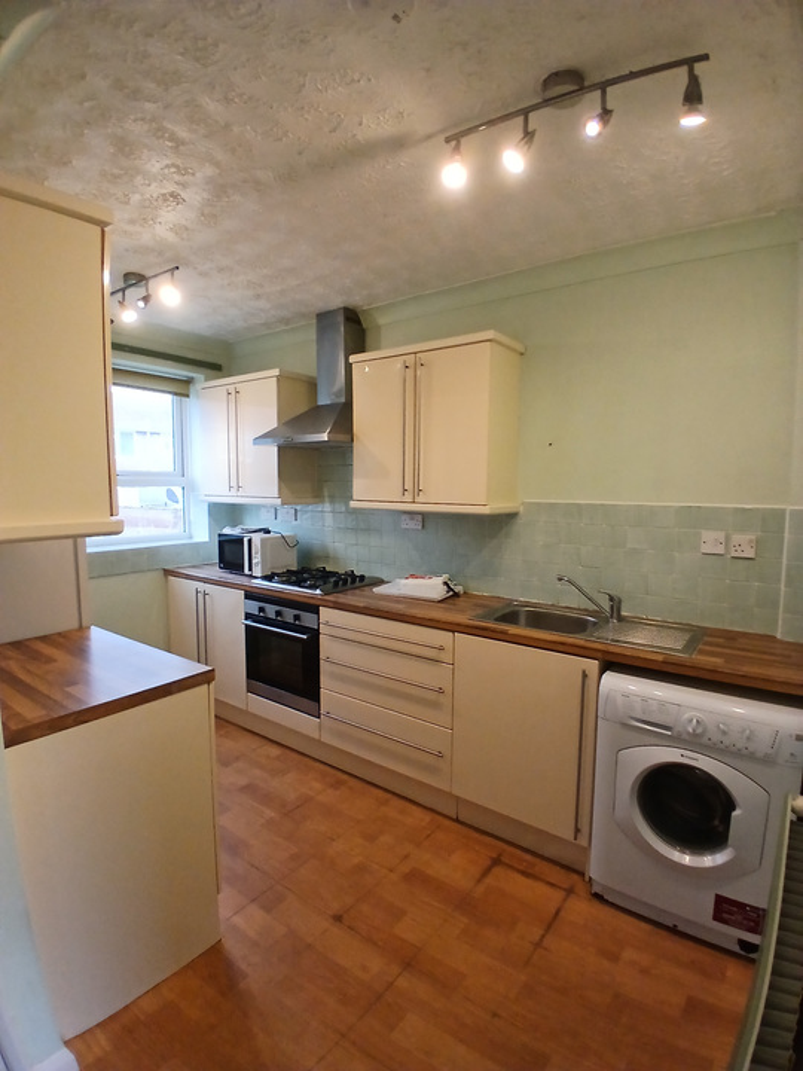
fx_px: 526
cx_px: 402
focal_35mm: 17
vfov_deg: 91.0
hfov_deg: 74.7
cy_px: 536
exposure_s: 1/33.3
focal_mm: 1.4
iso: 125
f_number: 2.2
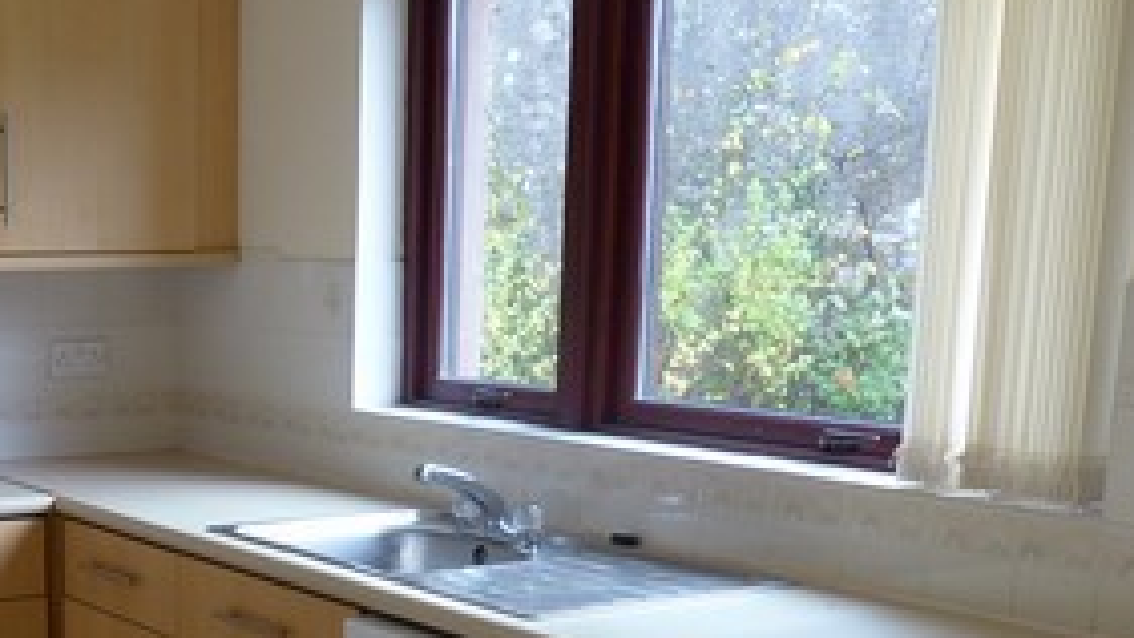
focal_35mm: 62
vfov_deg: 18.7
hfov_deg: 32.1
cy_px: 682
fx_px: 1864
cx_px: 97
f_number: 2.8
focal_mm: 4.5
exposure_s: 1/60
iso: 125
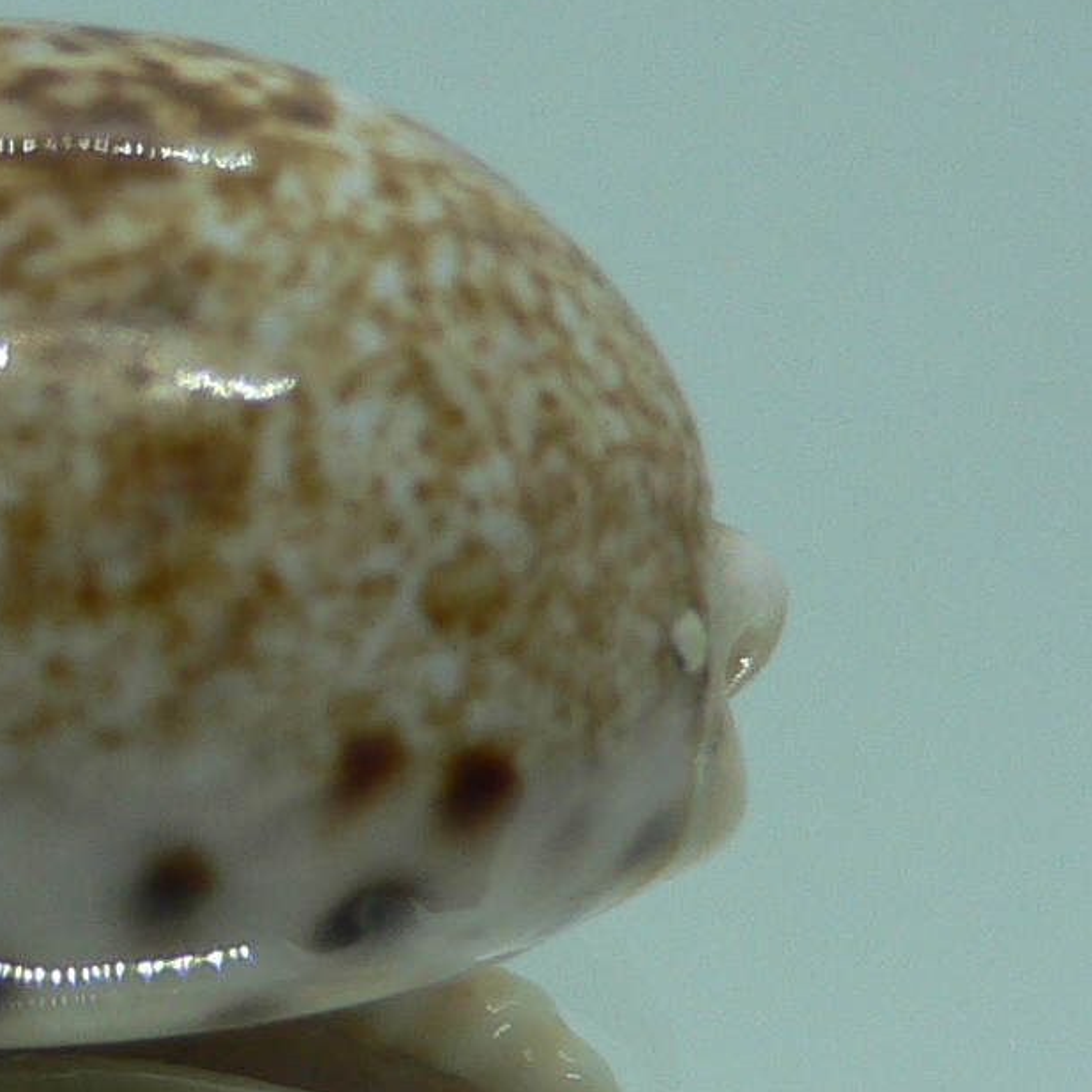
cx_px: -237
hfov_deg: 16.5
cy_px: 791
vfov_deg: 17.1
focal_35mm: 101
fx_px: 3605
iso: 80
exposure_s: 1/60
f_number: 2.8
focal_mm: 4.6
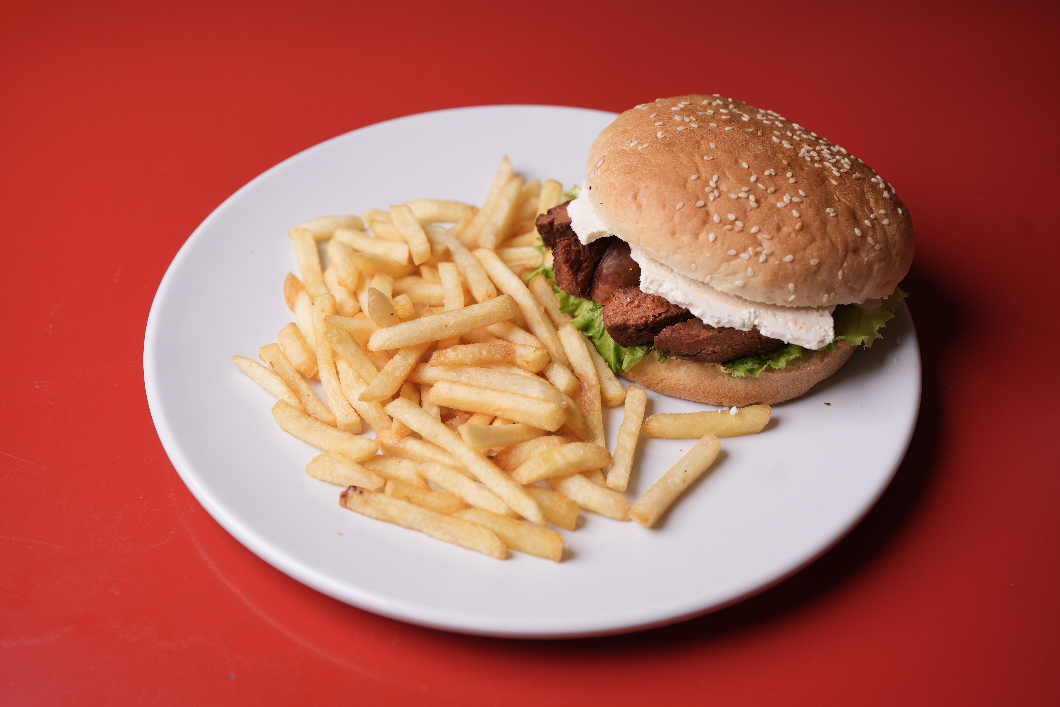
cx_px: 530
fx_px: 1325
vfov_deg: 29.9
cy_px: 354
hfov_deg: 43.6
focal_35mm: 45
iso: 160
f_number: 4.5
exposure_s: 1/250
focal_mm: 45
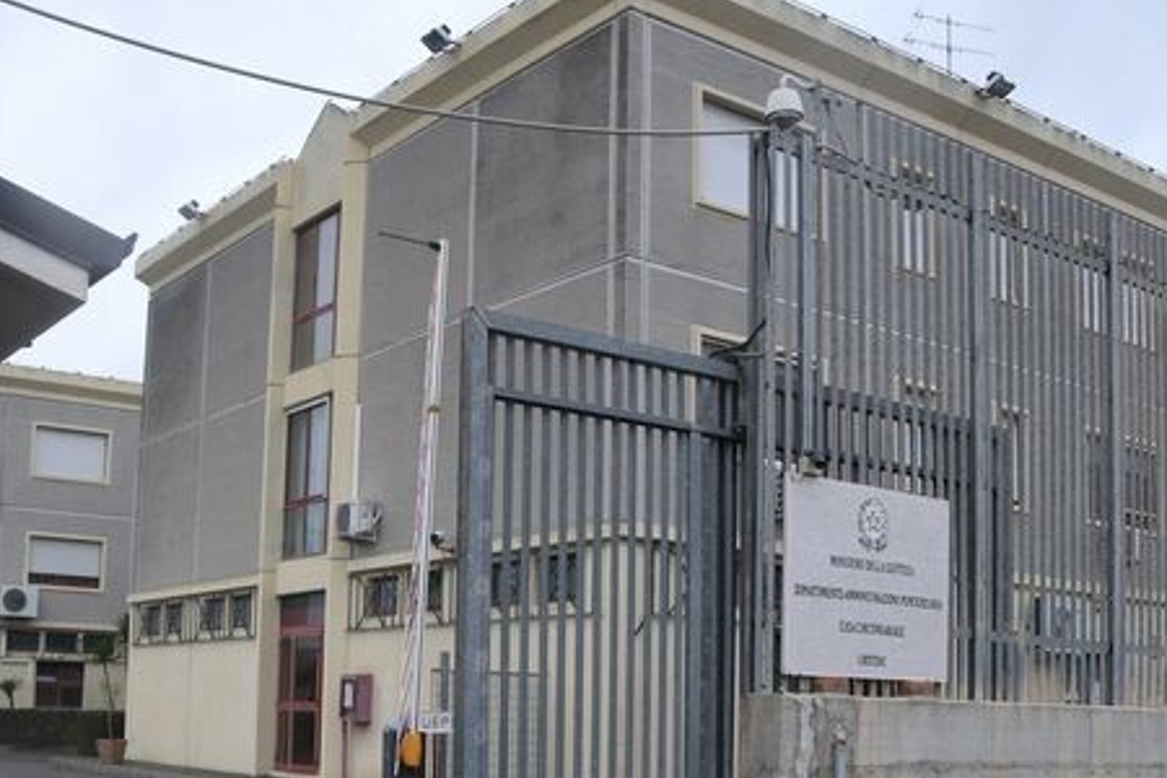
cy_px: 598
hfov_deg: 46.3
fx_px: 1361
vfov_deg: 31.2
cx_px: 508
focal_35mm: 42
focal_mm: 18
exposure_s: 1/640
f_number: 6.3
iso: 1250
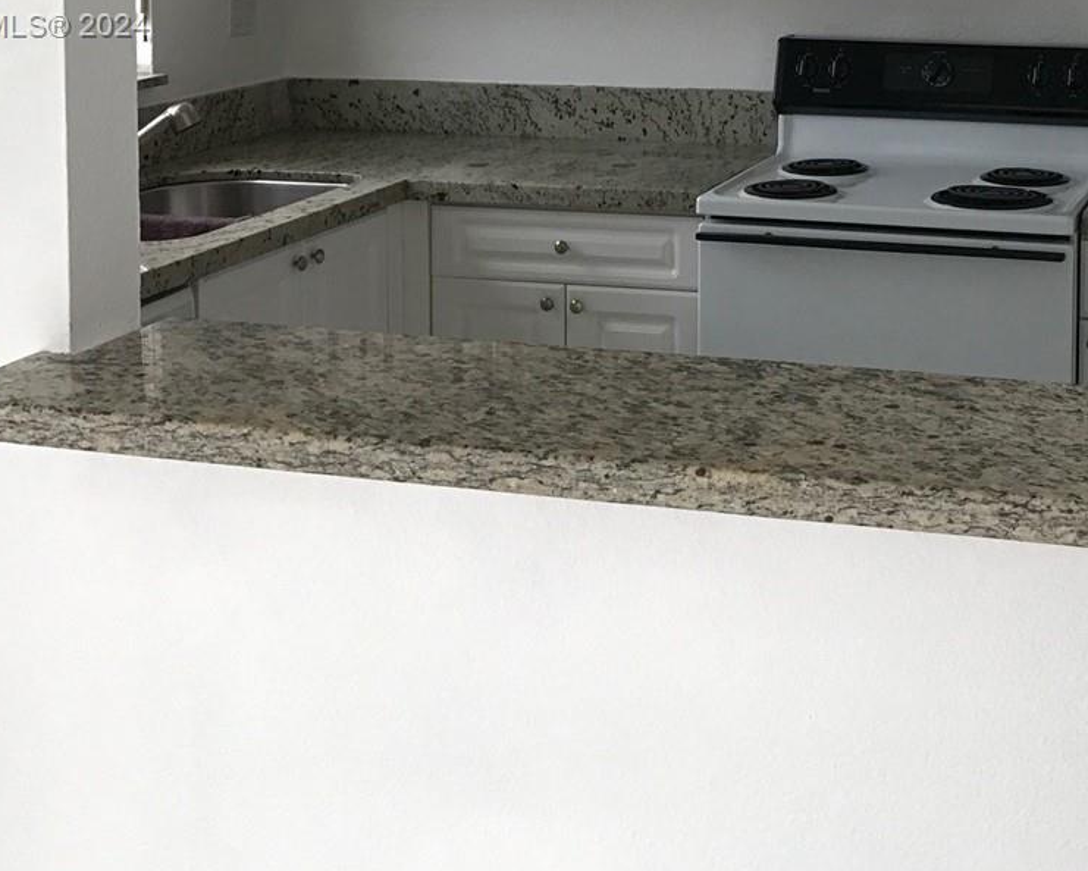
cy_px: 28
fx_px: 1900
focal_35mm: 59
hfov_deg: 31.2
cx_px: 853
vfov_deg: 24.8
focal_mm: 3.99
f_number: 1.8
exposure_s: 1/40
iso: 20
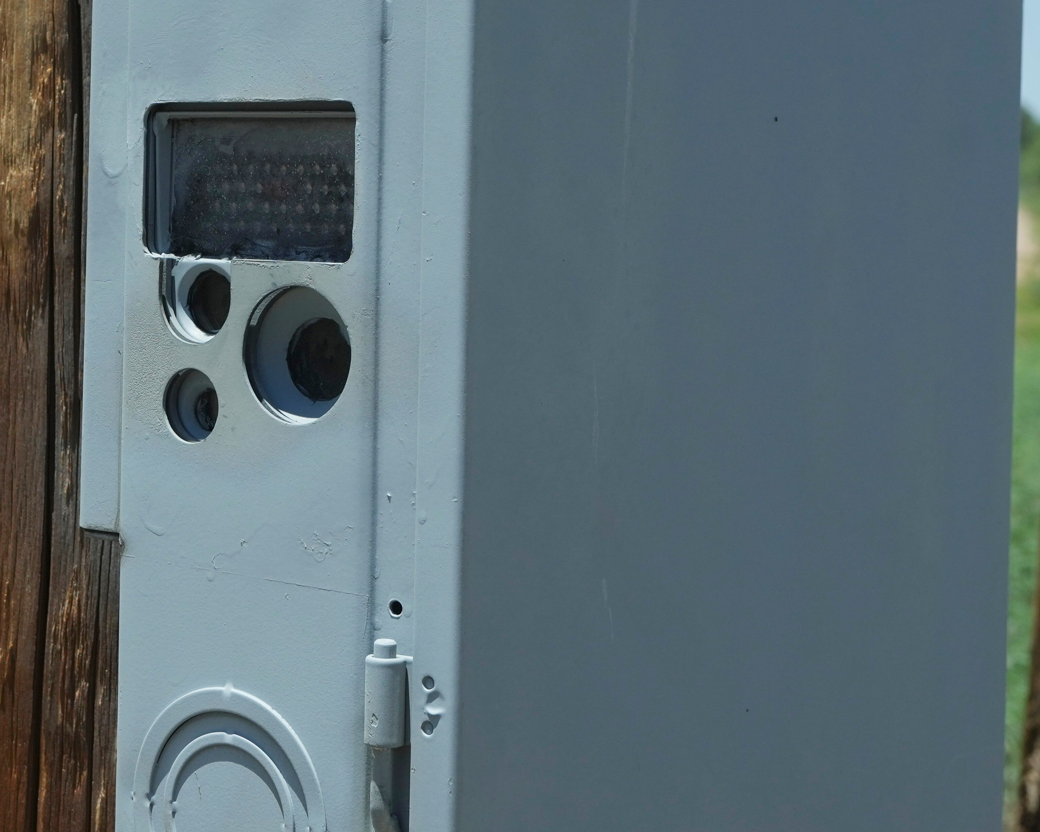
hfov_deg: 21.1
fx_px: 2770
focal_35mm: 90
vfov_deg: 17.0
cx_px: 253
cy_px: 264
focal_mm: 34
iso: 400
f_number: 7.1
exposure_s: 1/2000
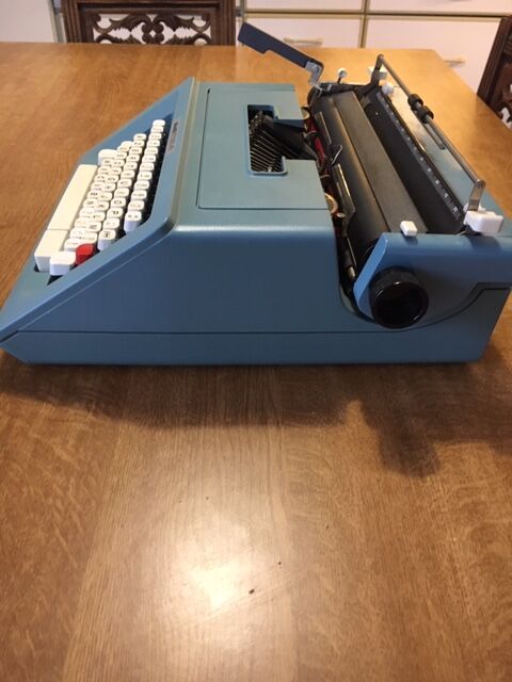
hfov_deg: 48.2
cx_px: 256
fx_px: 572
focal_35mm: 29
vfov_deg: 61.7
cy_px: 341
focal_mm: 4.15
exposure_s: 1/20
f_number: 2.2
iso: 200
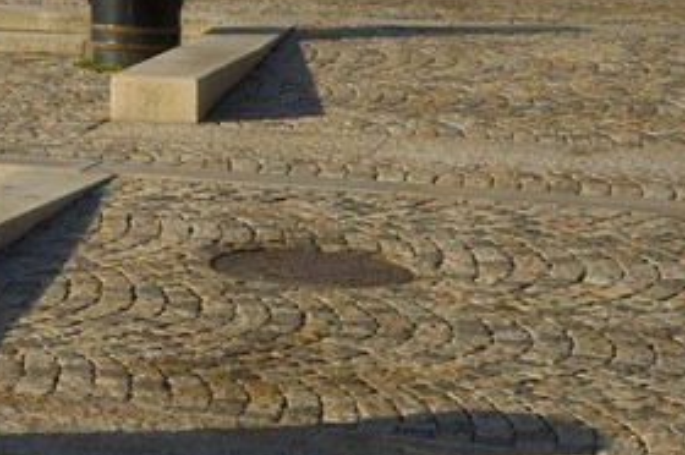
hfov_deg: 10.1
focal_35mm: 160
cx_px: -1248
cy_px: -220
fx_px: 3041
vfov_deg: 8.4
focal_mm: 28
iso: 200
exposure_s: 1/250
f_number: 14
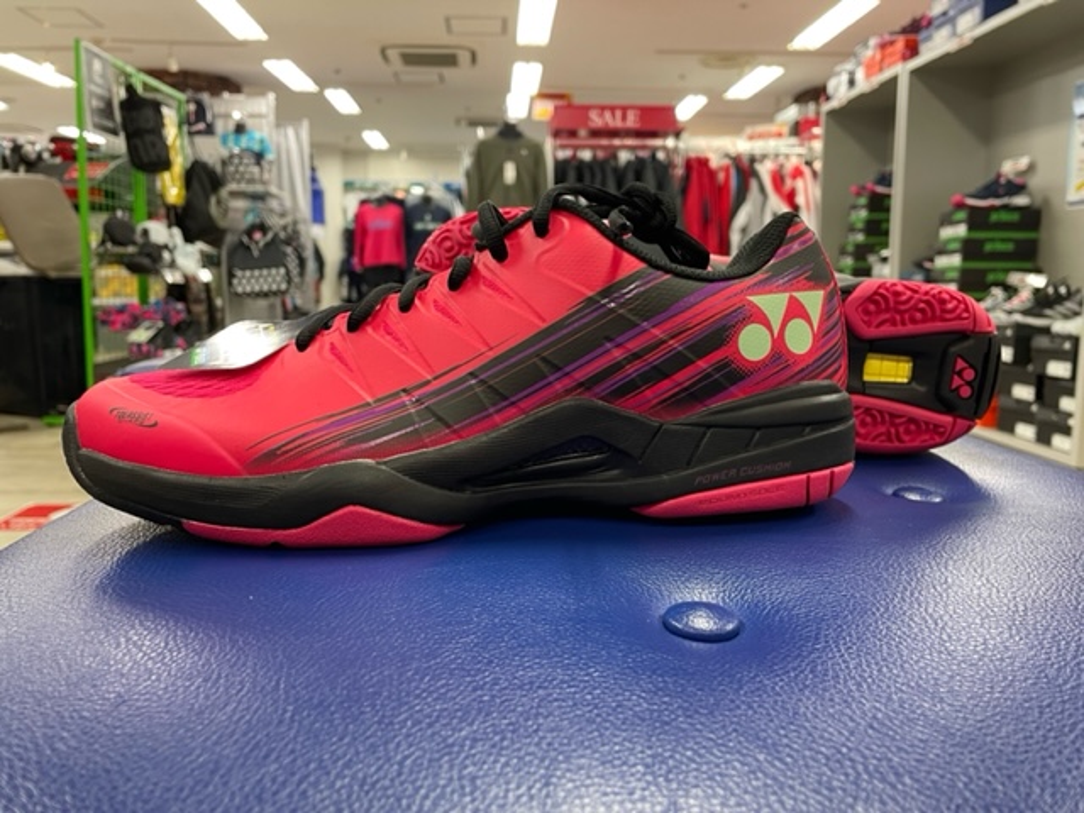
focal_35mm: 26
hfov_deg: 67.3
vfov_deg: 53.1
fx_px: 814
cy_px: 406
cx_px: 542
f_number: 1.6
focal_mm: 4.2
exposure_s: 1/60
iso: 125
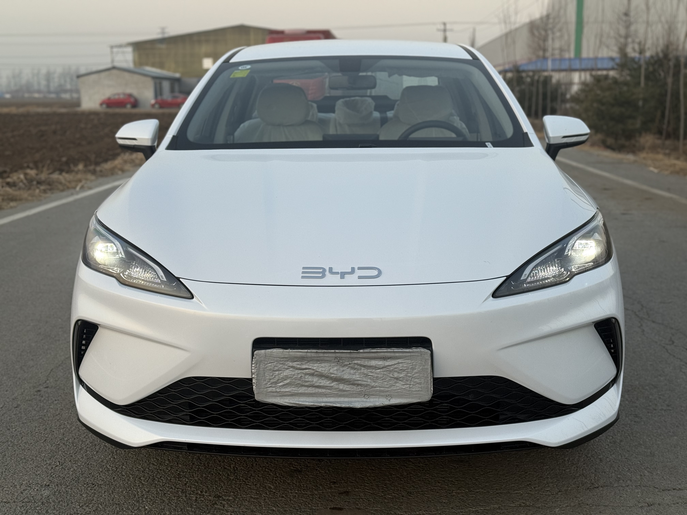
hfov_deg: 39.7
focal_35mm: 48
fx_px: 953
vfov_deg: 30.3
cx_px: 344
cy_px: 258
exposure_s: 1/121
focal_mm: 6.76
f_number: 1.78
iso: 50
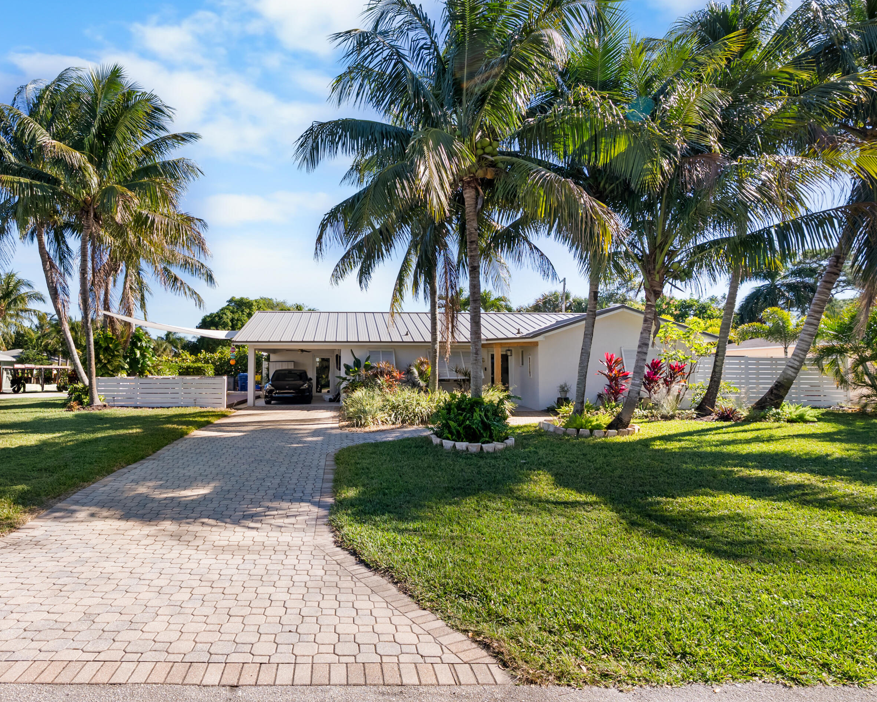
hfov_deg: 82.3
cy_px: 339
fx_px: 493
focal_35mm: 19
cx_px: 351
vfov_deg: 70.8
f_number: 8
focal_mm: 16
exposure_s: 1/320
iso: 400
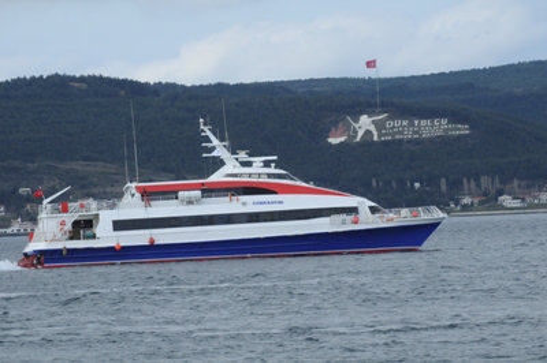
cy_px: 182
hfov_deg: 11.2
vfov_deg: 7.5
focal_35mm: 183
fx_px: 2778
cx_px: 274
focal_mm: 122
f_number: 14
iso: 1600
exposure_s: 1/800
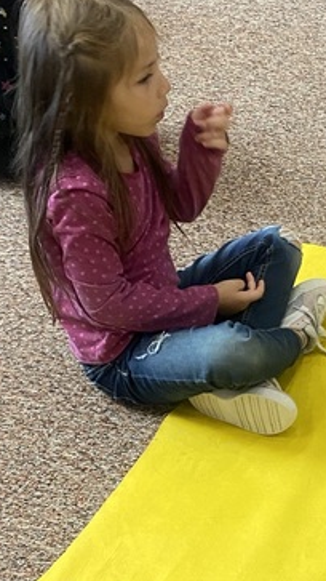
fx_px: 1230
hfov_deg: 13.7
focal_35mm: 80
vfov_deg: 26.0
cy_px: 471
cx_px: 564
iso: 125
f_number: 1.8
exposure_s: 1/60
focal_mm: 4.25
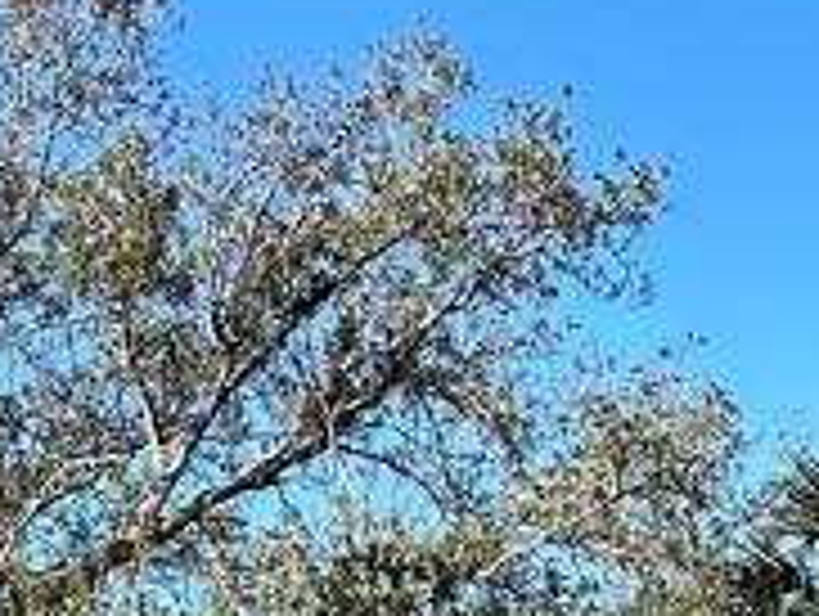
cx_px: 198
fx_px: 3459
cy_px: 1664
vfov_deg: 8.8
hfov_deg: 13.5
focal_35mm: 146
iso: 50
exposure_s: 1/1698
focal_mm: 5.7
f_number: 1.5
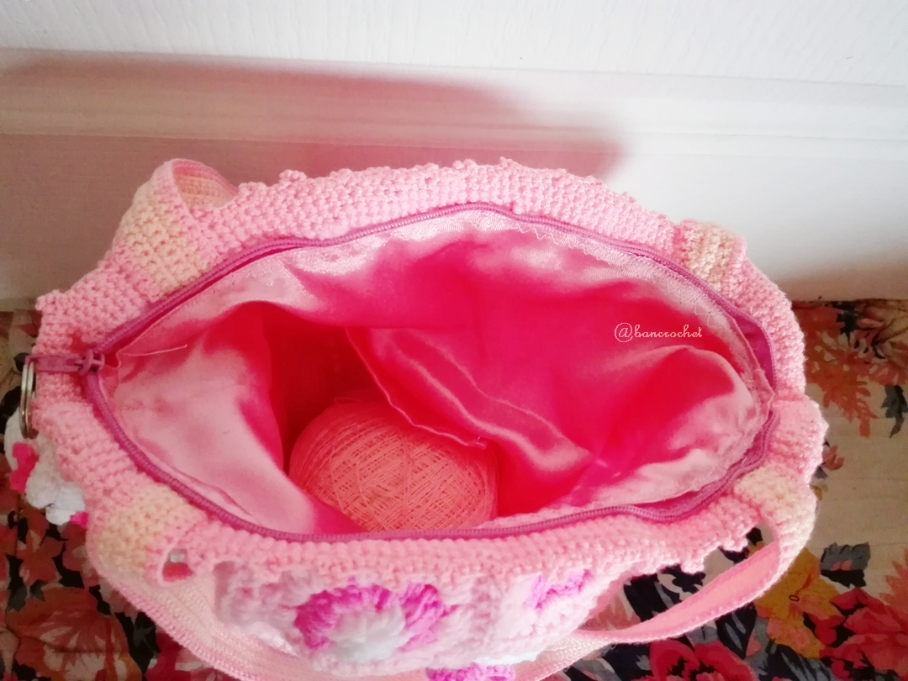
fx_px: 708
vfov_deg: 51.4
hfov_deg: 65.3
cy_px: 340
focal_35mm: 27
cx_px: 454
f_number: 2
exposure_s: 1/25
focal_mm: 3.79
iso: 1390
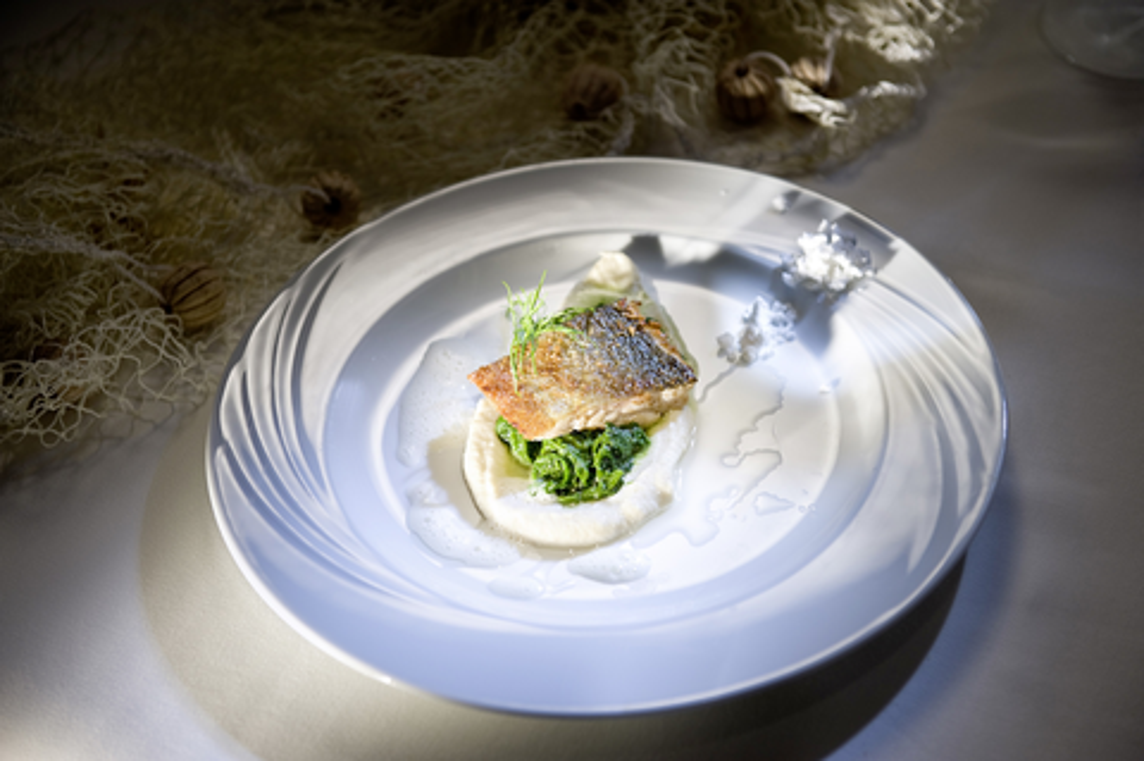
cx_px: 572
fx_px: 2222
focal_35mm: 70
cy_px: 380
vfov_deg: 19.4
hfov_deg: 28.9
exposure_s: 1/200
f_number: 4
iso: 200
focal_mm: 70
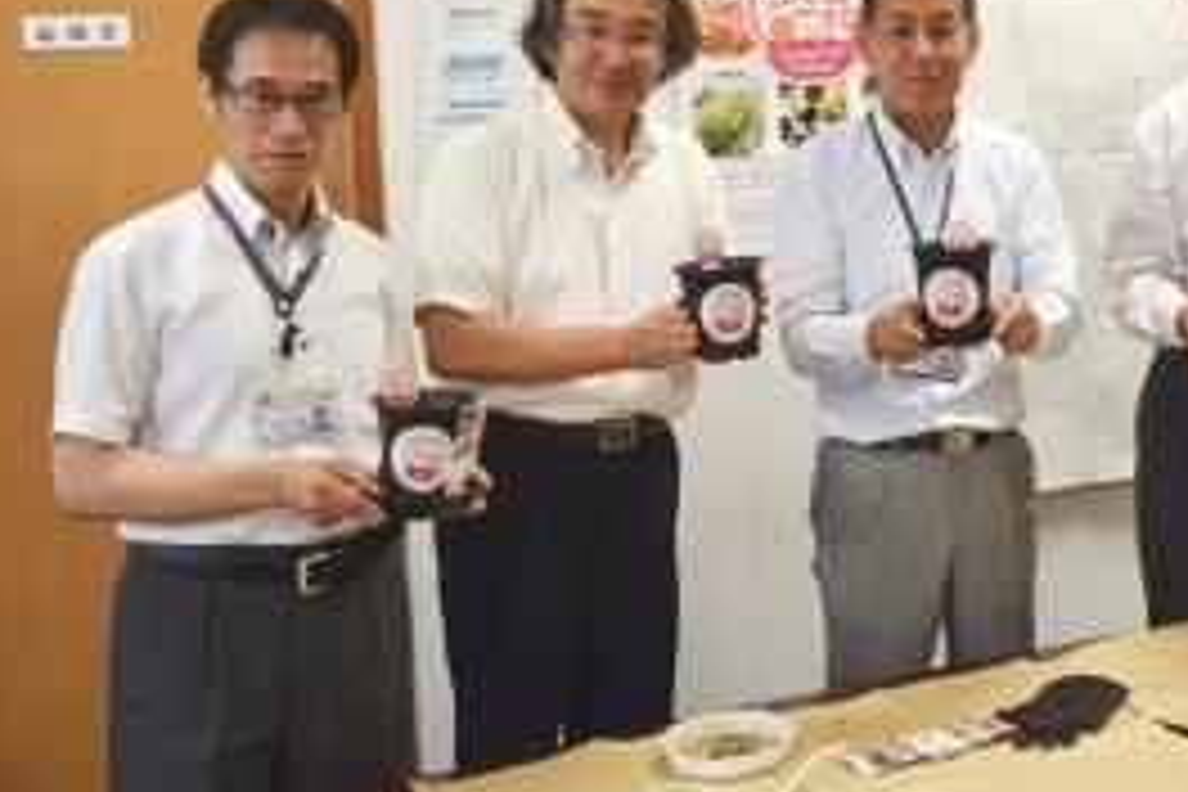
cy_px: 209
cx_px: 990
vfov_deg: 24.0
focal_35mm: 56
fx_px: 1848
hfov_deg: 34.3
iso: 400
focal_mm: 22
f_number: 5
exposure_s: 1/100
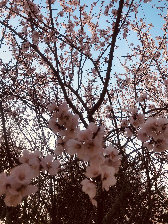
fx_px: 181
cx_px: 84
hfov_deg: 49.8
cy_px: 112
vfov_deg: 63.4
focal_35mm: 28
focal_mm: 3.99
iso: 20
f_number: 1.8
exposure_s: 1/1656
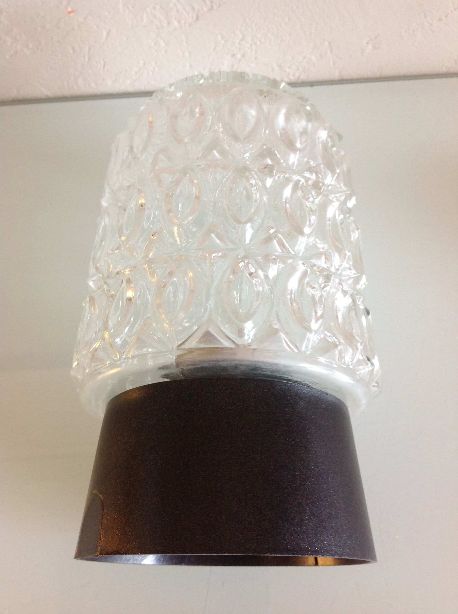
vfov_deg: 52.7
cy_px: 307
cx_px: 229
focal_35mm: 35
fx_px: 619
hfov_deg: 40.6
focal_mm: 4.28
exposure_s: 1/15
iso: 100
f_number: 2.4
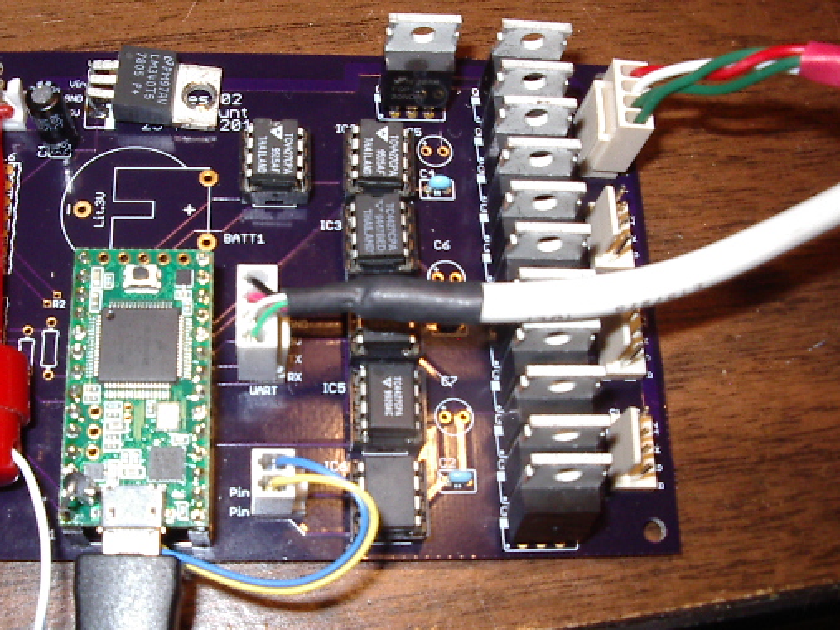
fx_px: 1165
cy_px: 340
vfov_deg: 30.2
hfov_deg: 39.4
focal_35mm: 48
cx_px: 325
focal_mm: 5.8
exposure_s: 1/60
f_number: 4.8
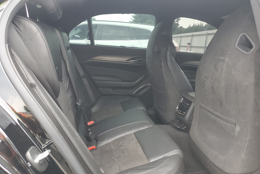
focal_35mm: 28
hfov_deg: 65.5
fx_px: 202
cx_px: 131
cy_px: 90
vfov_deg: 46.4
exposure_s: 1/120
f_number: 1.5
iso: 68
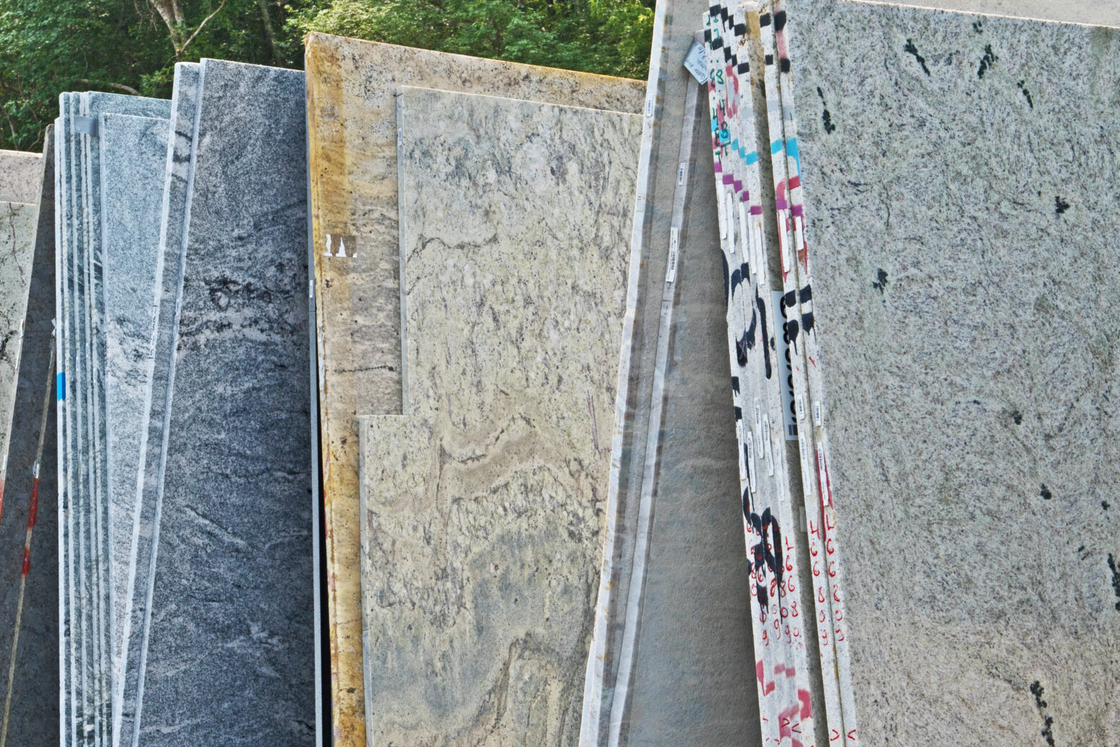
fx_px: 2701
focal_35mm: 87
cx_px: 445
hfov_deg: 23.4
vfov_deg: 15.7
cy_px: 359
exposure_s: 1/200
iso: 100
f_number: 10
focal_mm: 35
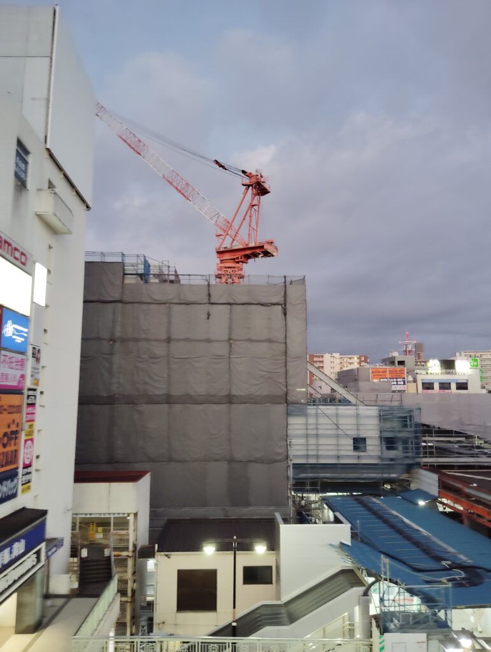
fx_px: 528
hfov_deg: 49.9
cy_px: 326
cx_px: 246
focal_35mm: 28
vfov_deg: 63.4
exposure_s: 1/33.3
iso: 716
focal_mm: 4.22
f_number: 1.8
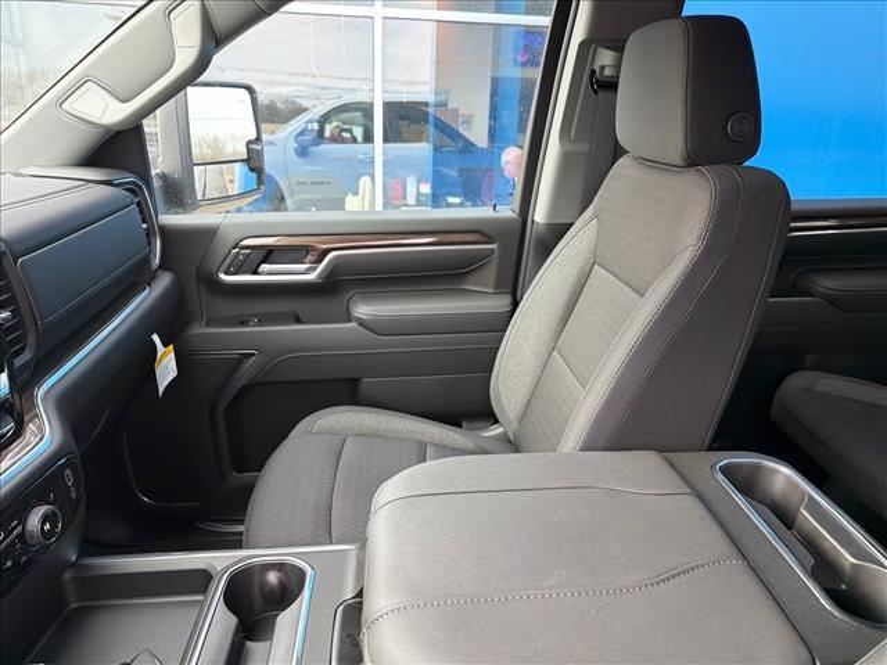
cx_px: 444
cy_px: 332
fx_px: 615
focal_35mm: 24
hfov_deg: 71.6
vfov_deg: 56.8
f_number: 1.78
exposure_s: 1/146
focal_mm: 6.76
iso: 200
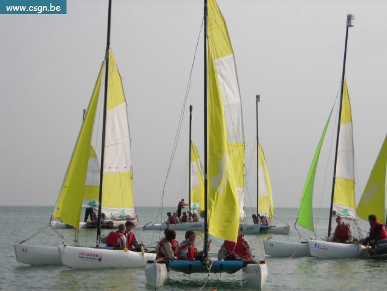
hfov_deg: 17.0
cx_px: 194
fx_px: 1297
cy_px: 146
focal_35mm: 116
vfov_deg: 12.8
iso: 50
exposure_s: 1/399
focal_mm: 19.2
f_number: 5.3
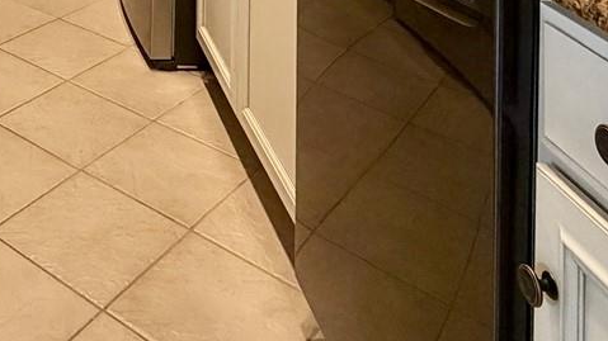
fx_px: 822
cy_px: -318
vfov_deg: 17.6
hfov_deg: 37.0
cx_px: 22
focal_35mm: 51
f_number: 2.2
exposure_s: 1/60
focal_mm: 2.22
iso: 320
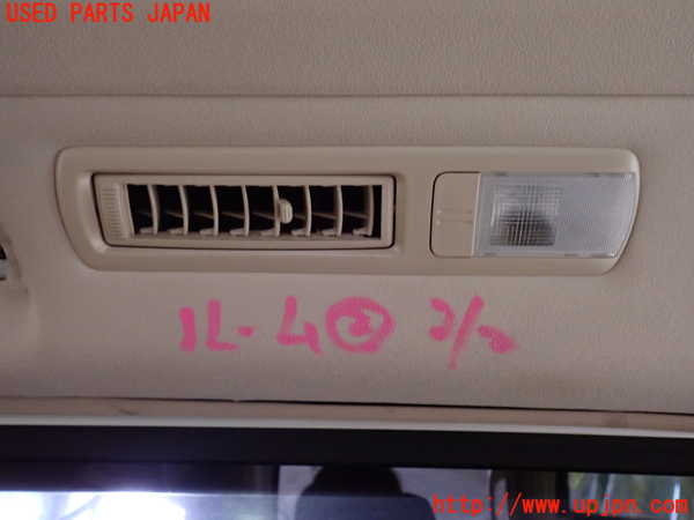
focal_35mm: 30
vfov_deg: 46.8
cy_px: 260
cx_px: 347
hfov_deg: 60.0
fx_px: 601
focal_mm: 5.4
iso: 800
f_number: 2.3
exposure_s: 1/15
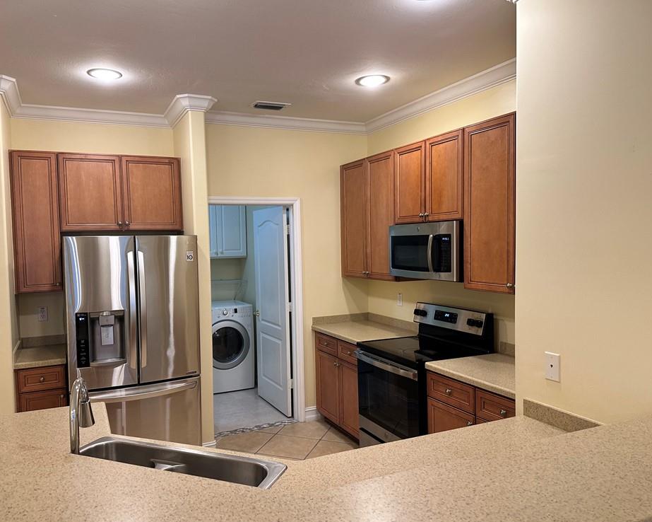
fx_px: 502
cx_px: 294
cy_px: 260
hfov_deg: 65.9
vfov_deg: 54.9
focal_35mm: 26
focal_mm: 6.86
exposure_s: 1/60
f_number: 1.78
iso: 125
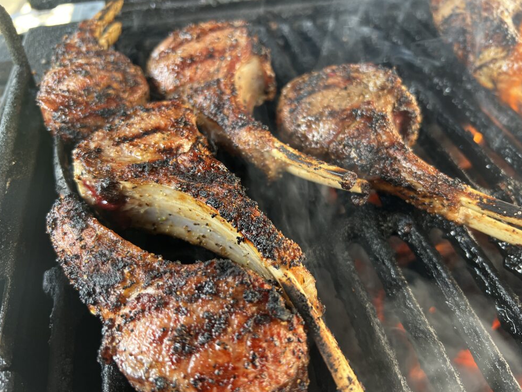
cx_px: 268
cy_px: 199
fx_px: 407
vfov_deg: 51.4
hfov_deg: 65.3
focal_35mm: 27
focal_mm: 5.7
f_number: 1.5
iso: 100
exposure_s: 1/121
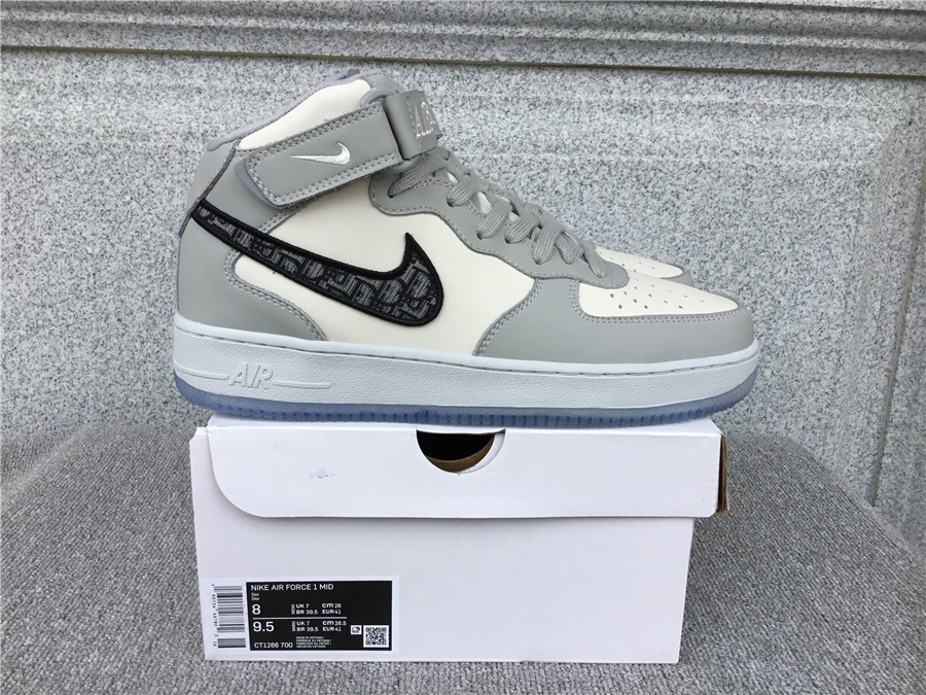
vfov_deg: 45.4
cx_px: 463
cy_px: 348
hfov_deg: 58.4
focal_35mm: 31
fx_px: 829
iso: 25
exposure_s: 1/229
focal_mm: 3.3
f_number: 2.4
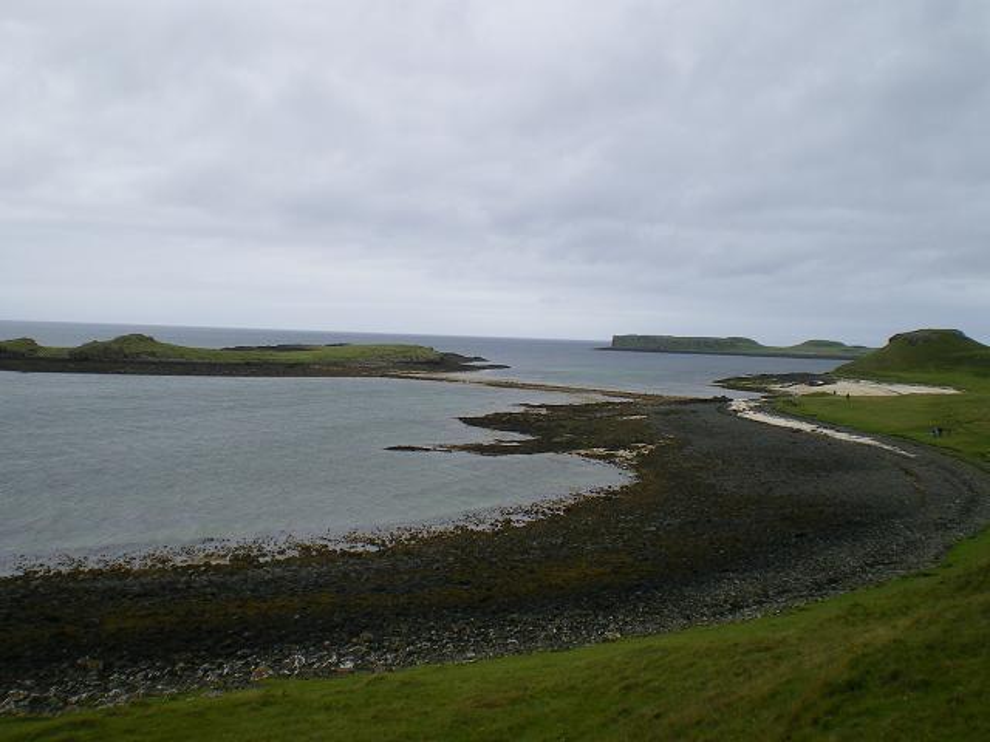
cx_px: 495
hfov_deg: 49.0
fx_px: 1087
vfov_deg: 37.7
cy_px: 371
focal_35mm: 38
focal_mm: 6.3
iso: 64
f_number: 4.6
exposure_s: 1/250
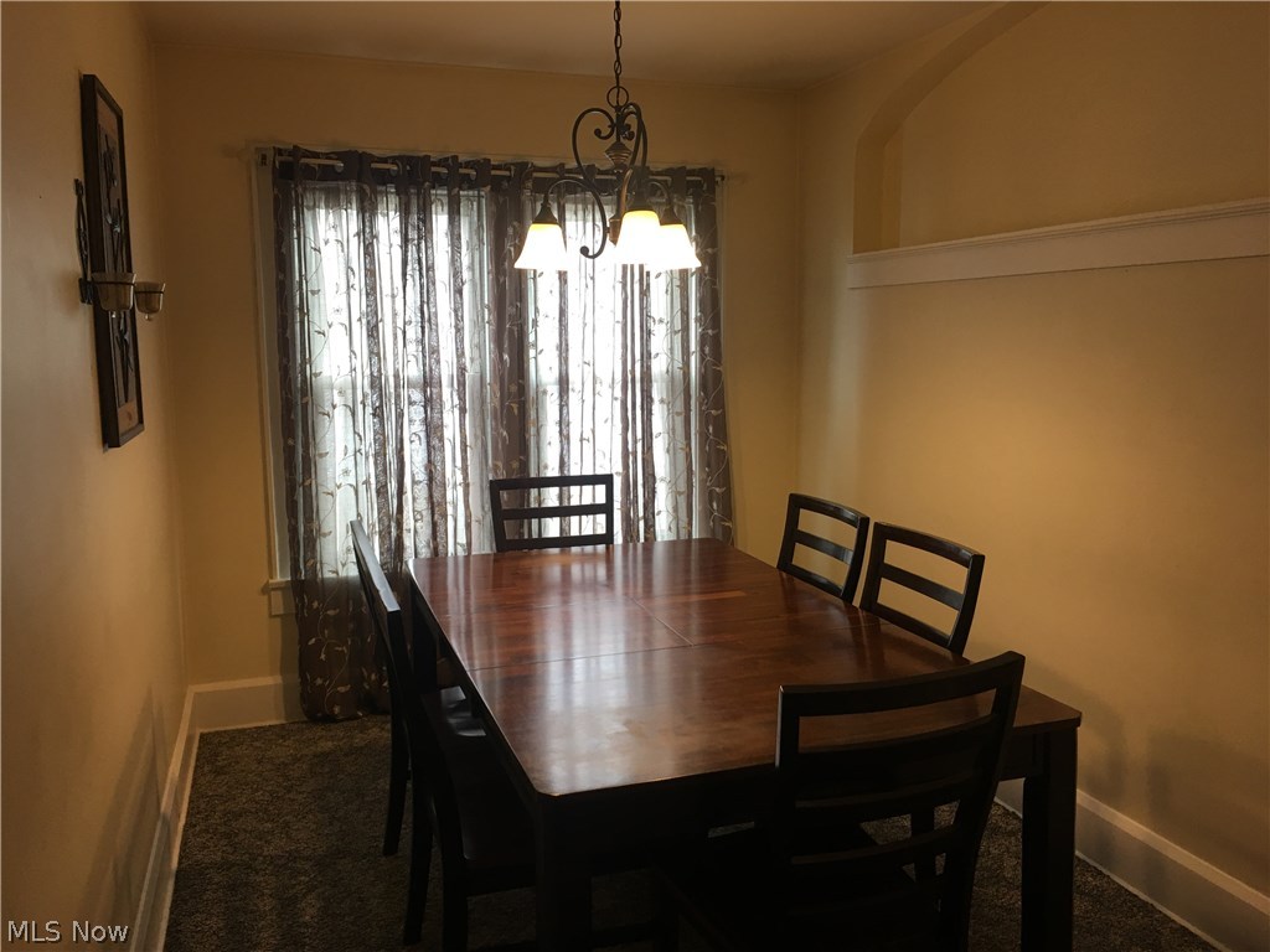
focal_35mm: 29
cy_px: 476
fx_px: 1064
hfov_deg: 61.7
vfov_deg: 48.2
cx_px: 635
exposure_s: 1/15
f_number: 2.2
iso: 32
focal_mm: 4.15
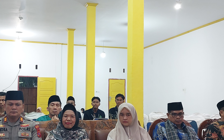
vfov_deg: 24.8
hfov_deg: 38.8
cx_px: 93
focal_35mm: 52
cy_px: 83
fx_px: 317
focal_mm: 4.6
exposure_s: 1/33
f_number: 1.8
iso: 320
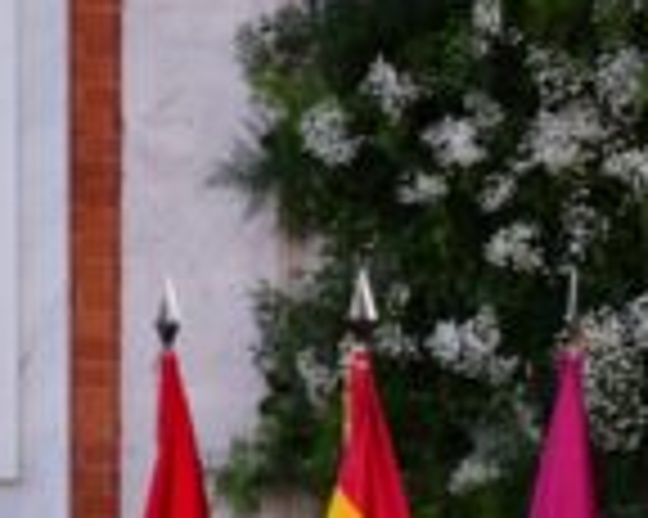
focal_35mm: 515
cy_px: 568
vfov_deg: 3.0
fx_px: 9870
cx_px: 1670
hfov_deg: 3.7
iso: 200
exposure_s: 1/800
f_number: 2.8
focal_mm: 103
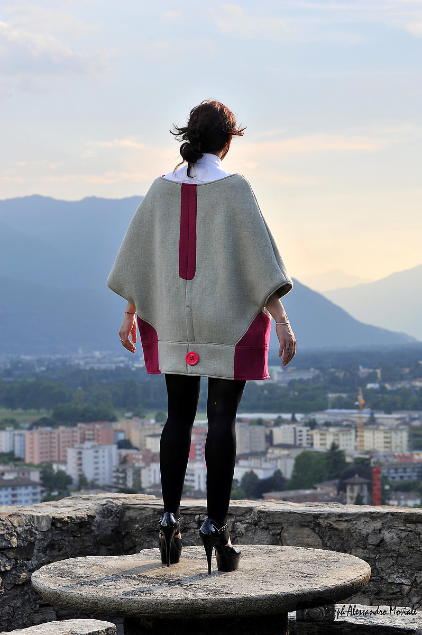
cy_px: 318
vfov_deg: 25.4
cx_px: 211
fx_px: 1409
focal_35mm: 80
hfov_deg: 17.0
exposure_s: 1/250
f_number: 8
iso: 200
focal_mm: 80
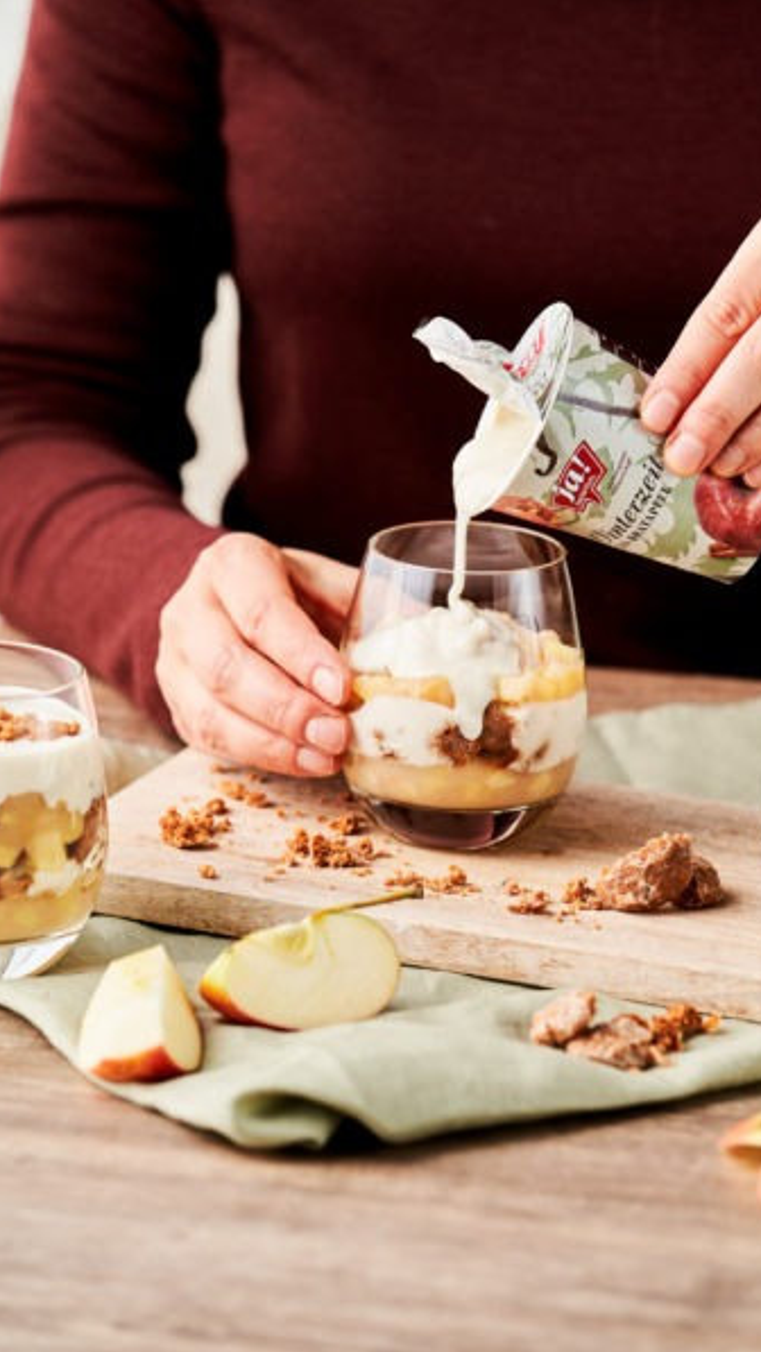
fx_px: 5809
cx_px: 430
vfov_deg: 13.3
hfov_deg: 7.5
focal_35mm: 162
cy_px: 675
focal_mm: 154
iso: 320
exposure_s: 1/200
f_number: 5
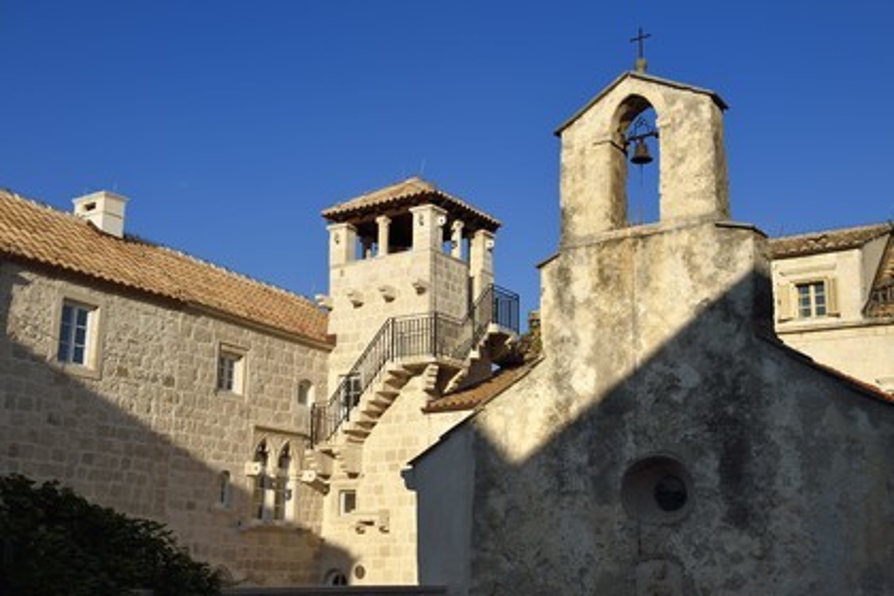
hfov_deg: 43.6
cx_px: 447
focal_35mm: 45
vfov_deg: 29.9
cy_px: 298
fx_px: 1117
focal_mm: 45
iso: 200
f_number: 8
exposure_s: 1/1000
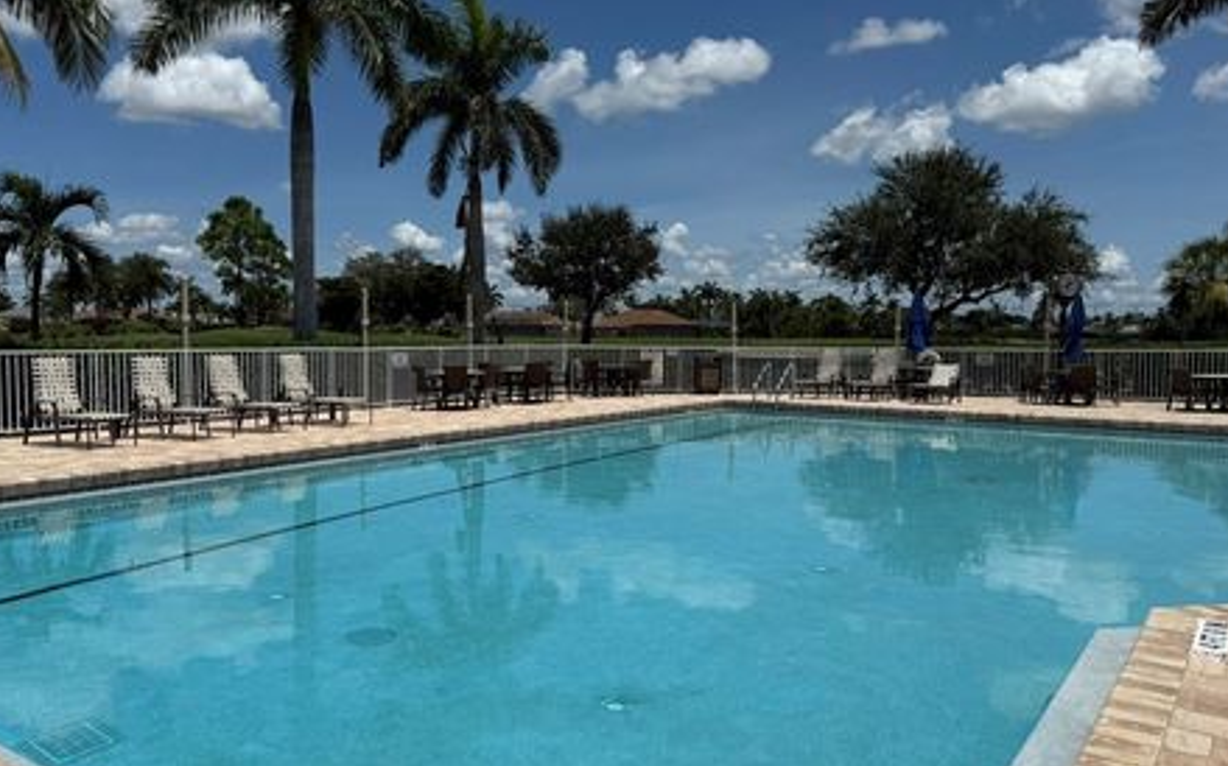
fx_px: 970
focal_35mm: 29
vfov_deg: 43.1
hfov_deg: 64.4
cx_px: 540
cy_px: 384
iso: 80
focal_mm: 6.76
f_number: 1.78
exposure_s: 1/11905
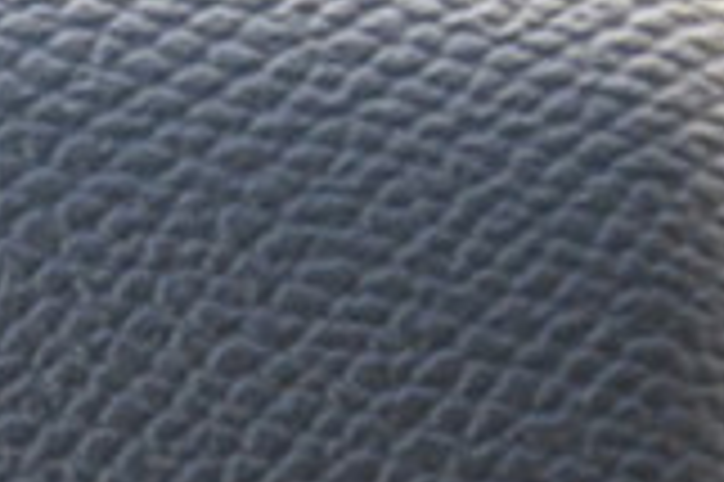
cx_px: -679
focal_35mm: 574
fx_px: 11532
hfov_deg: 3.6
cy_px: 1128
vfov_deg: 2.4
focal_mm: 60
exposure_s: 1/60
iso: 720
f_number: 5.3
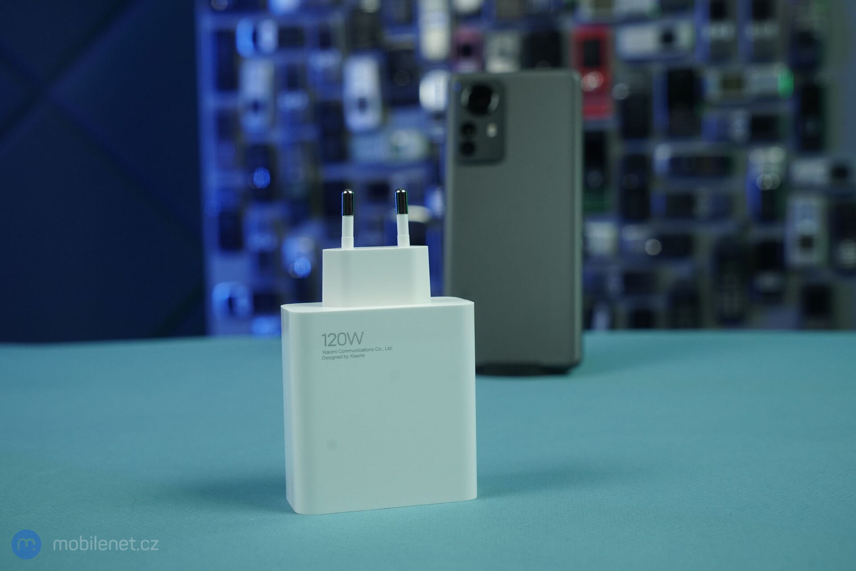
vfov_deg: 27.5
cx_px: 428
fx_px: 1165
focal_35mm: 49
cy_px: 286
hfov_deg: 40.3
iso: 1600
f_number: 7.1
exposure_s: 1/160
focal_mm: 49
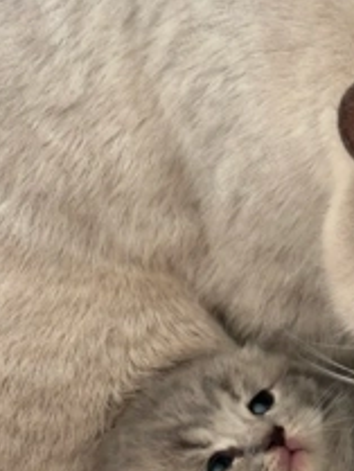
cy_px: 390
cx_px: 275
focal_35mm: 92
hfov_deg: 16.0
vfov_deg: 21.0
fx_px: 1253
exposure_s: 1/121
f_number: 1.78
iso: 80
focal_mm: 6.86
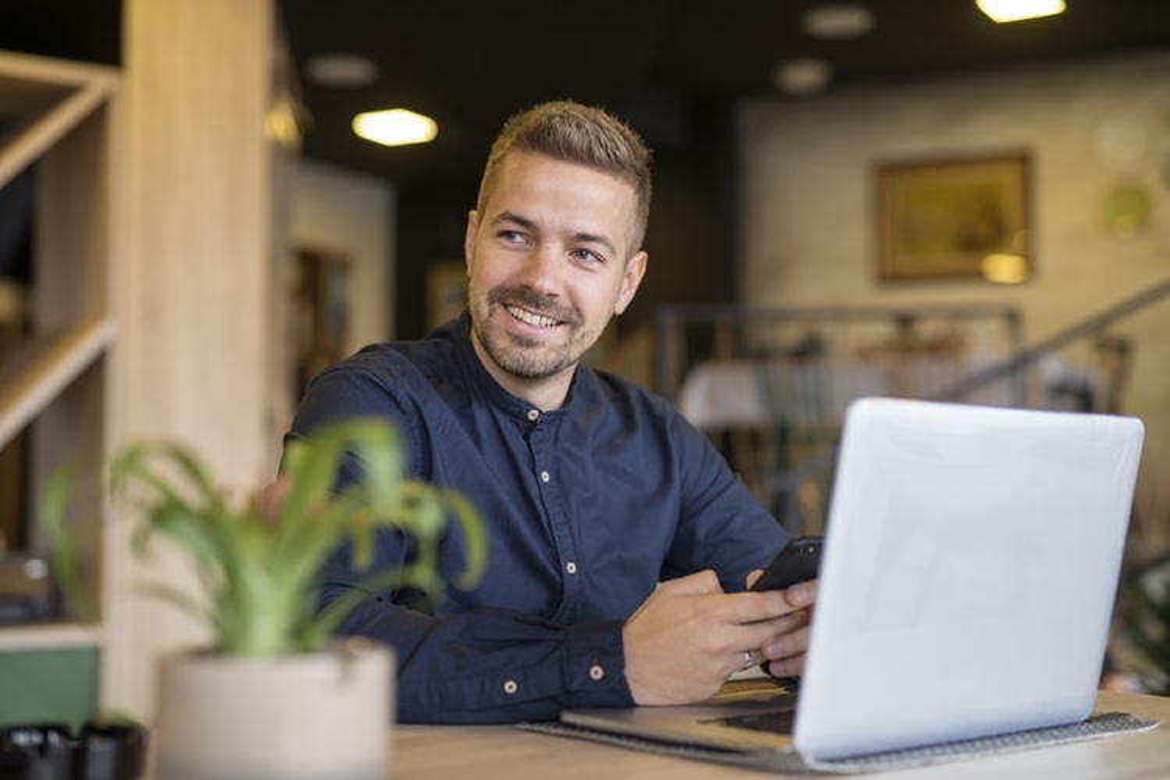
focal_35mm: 50
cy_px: 390
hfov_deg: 39.6
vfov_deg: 27.0
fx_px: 1625
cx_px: 585
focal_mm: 50
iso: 500
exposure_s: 1/160
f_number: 2
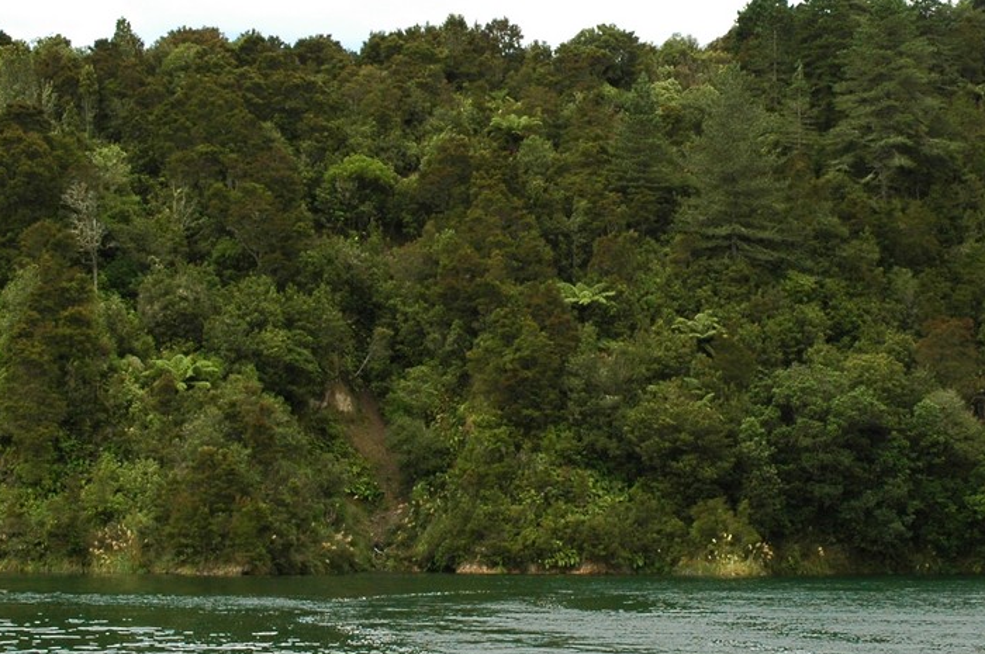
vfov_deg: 15.7
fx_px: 2380
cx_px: 682
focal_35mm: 87
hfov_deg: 23.2
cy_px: 318
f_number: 10
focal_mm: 27
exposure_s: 1/200
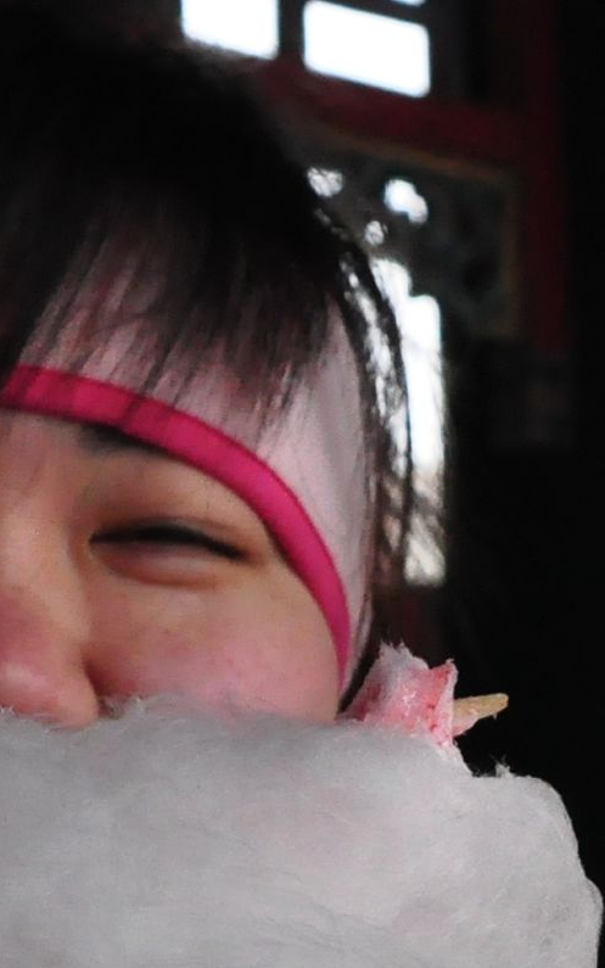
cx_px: -458
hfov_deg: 10.3
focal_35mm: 121
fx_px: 3192
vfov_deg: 16.8
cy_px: 1005
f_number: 5
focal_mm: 18
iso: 1600
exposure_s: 1/1250
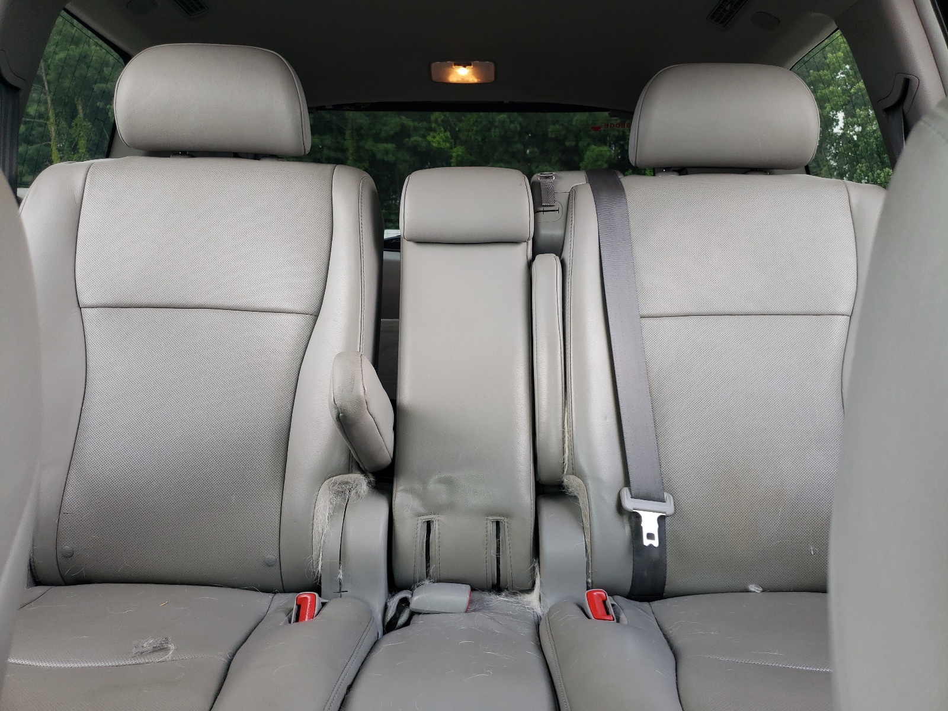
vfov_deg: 53.1
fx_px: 712
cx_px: 474
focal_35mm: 26
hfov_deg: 67.3
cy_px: 356
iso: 50
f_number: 1.5
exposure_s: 1/145
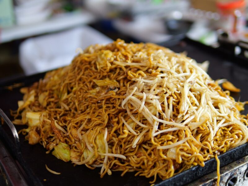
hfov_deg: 38.2
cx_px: 124
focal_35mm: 50
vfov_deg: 29.1
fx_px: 358
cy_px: 93
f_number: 1.4
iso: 100
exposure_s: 1/60
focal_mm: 25
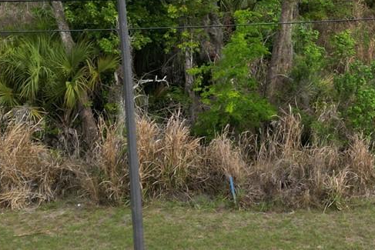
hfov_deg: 22.3
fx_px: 854
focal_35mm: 82
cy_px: -26
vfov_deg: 16.2
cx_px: 481
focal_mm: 6.72
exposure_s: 1/3000
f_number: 1.7
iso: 150
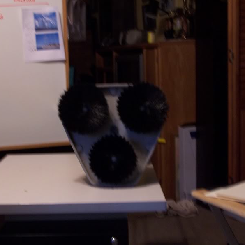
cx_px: 108
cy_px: 122
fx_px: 561
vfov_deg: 24.7
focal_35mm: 70
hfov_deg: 24.6
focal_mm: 9.8
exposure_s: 1/8
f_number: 3.2
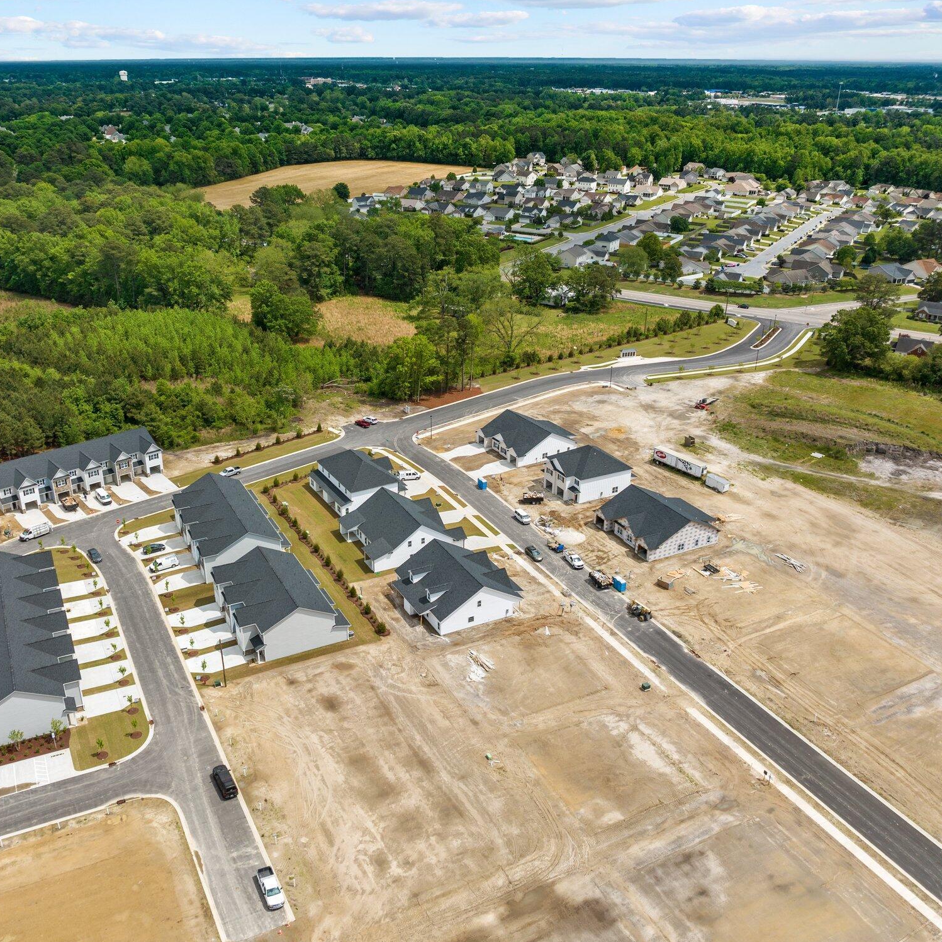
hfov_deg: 55.4
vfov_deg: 55.6
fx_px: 893
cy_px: 470
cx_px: 407
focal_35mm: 29
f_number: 2.8
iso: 100
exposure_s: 1/2500
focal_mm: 12.29
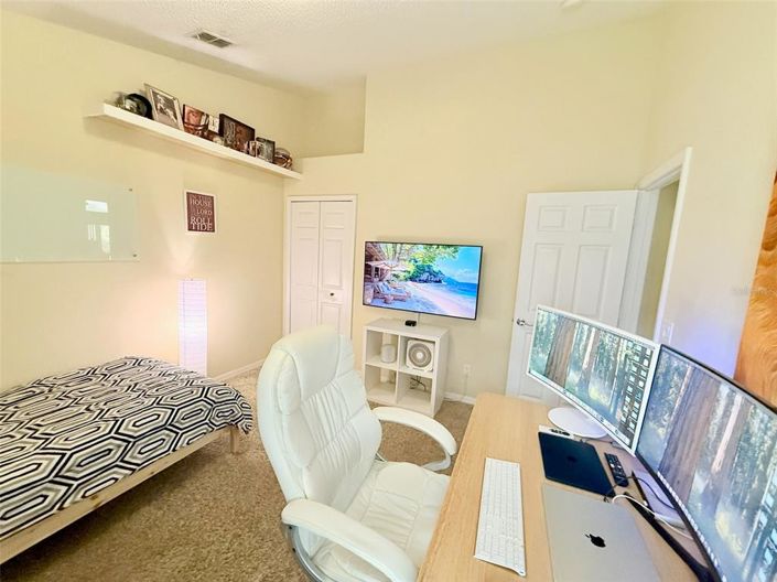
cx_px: 388
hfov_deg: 102.1
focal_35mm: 14
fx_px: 314
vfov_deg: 85.6
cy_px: 291
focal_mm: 2.22
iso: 640
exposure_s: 1/113
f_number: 2.2
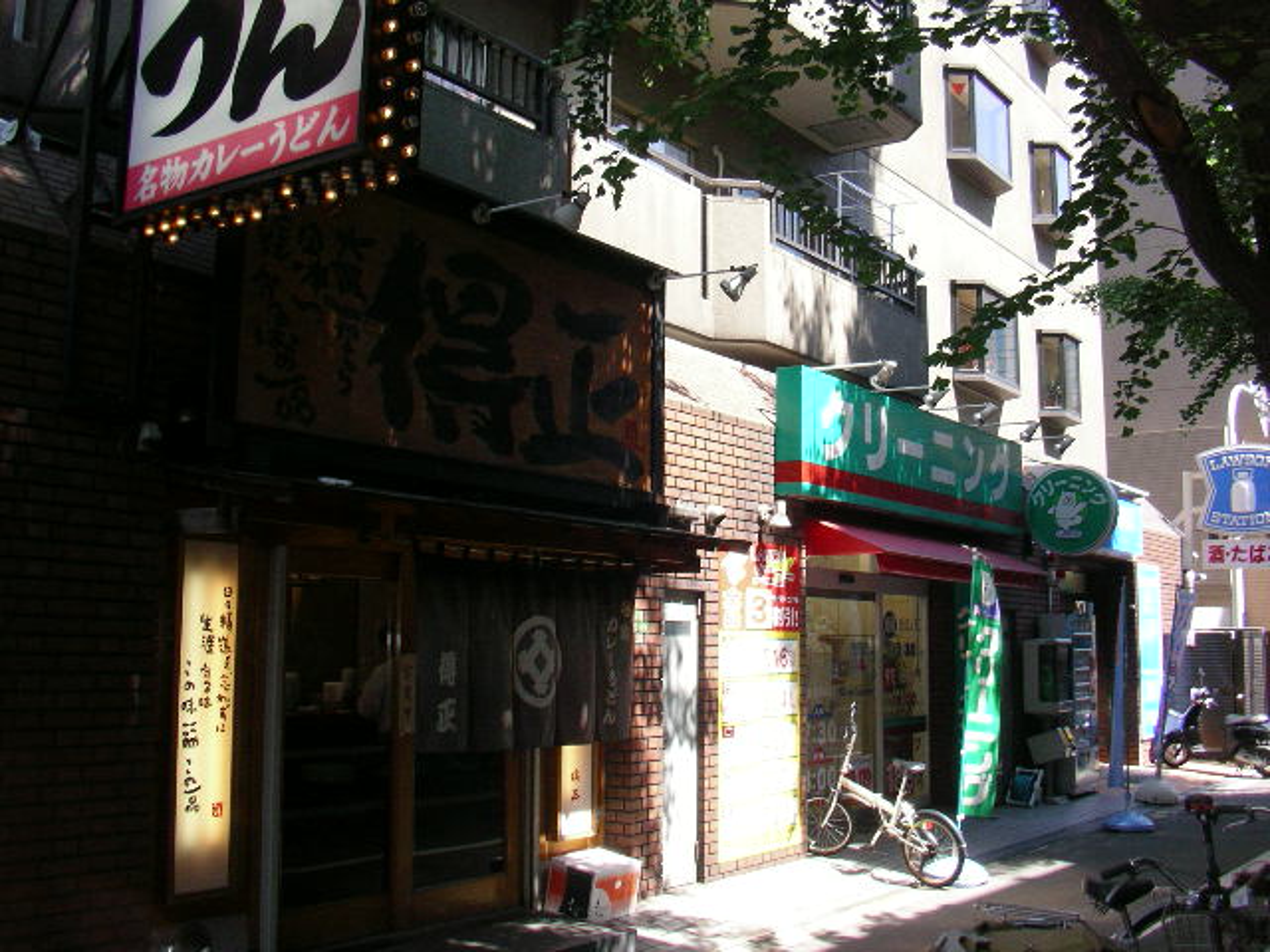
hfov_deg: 50.1
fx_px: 1357
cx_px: 635
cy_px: 476
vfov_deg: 38.7
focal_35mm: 37
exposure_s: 1/125
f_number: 2.8
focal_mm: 5.7
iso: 100
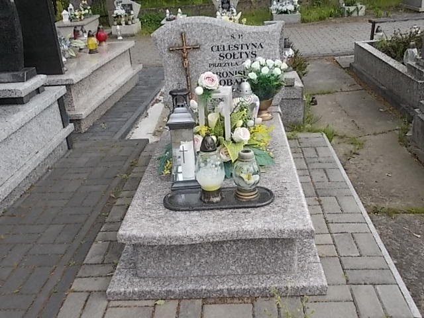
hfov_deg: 49.0
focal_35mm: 38
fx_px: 465
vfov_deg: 37.7
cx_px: 212
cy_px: 159
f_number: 3.1
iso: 80
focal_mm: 5.3
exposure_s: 1/320
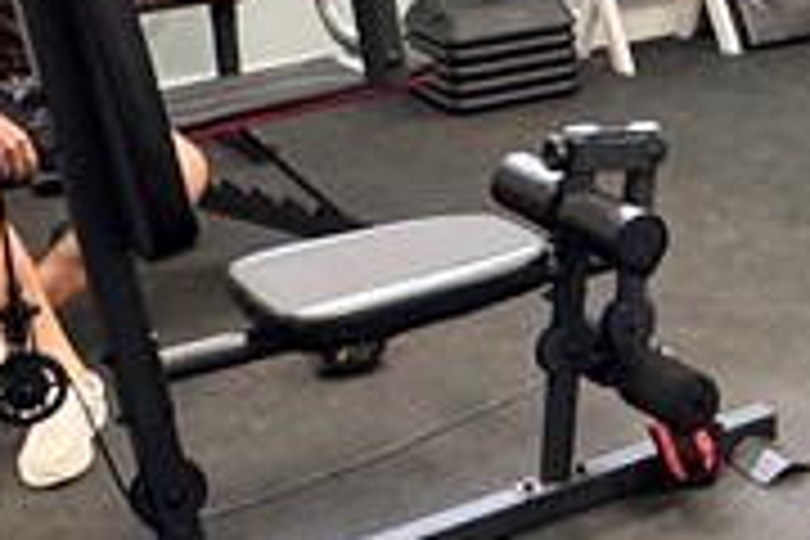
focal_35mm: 83
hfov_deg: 22.5
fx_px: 1867
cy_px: -68
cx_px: 986
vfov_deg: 16.0
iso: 250
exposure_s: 1/120
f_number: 2.2
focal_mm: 2.22
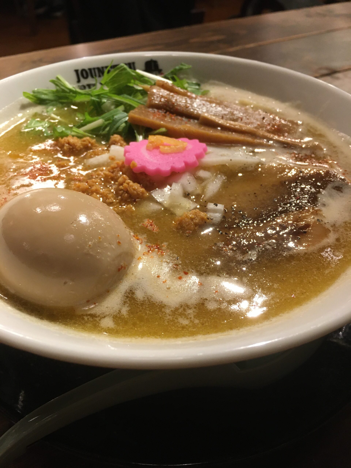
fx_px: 392
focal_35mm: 29
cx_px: 176
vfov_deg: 61.7
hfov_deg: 48.2
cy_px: 234
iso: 125
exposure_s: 1/30
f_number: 2.2
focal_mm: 4.15
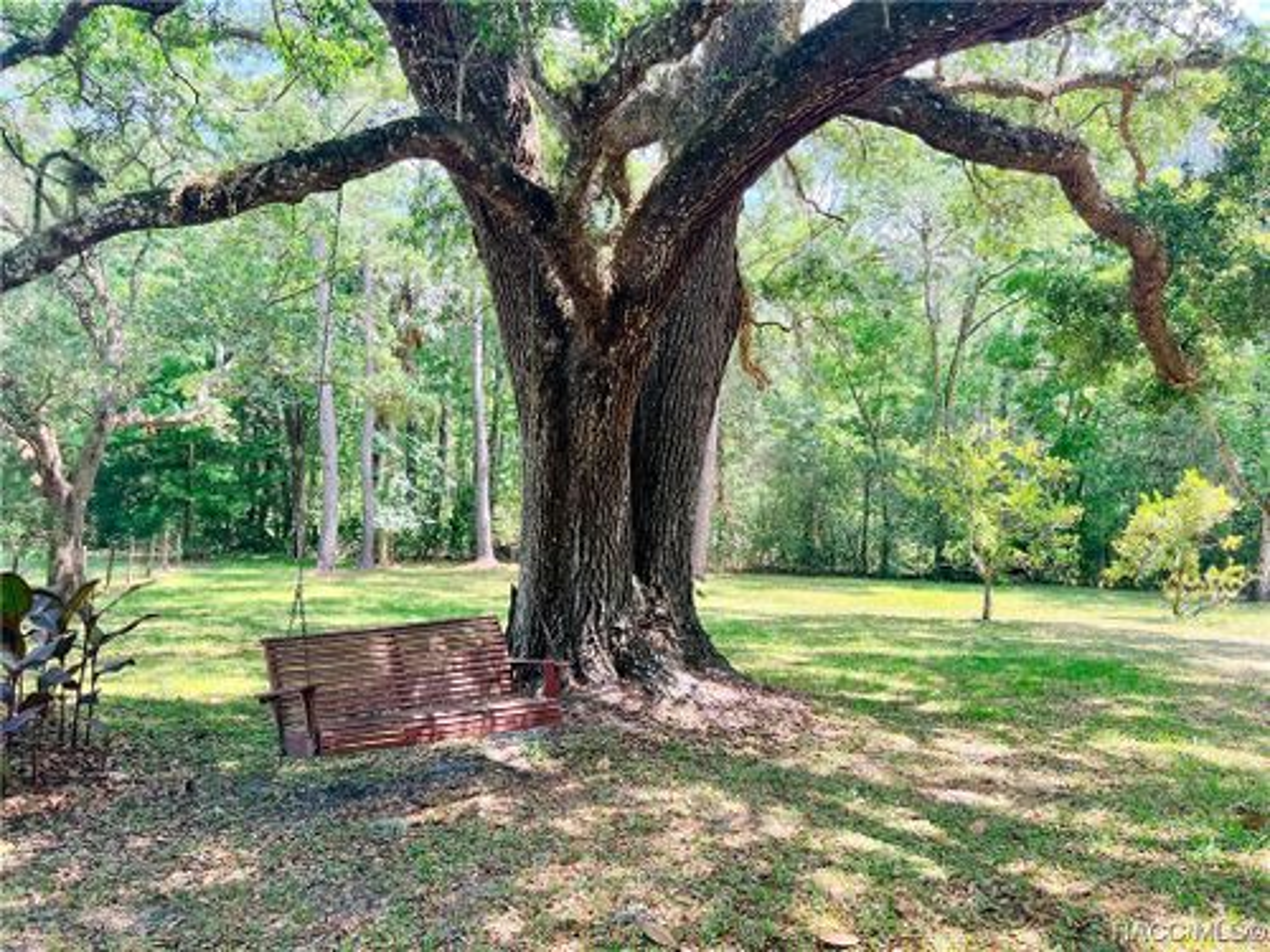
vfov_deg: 53.1
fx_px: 954
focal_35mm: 26
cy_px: 476
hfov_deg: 67.3
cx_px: 635
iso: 50
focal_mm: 5.7
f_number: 1.5
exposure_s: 1/400
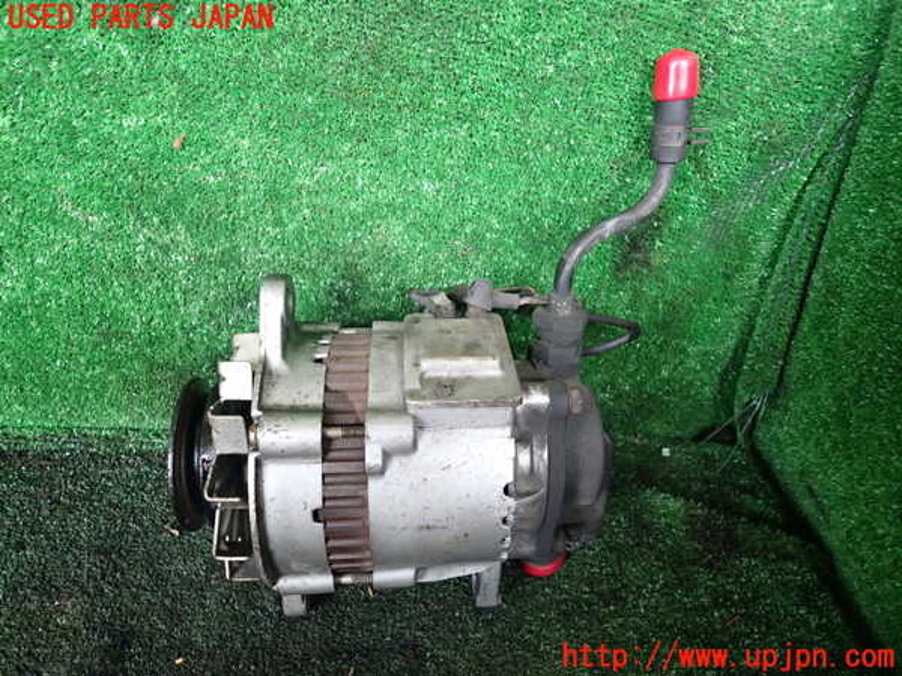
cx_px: 451
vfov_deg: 54.9
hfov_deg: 69.4
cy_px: 338
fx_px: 651
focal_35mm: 25
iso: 320
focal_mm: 4.5
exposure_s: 1/30
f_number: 2
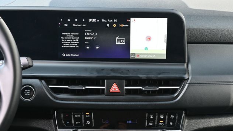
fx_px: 405
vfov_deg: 18.4
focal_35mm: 66
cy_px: 73
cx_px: 118
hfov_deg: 32.1
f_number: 5.6
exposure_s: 1/125
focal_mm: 41
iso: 1100
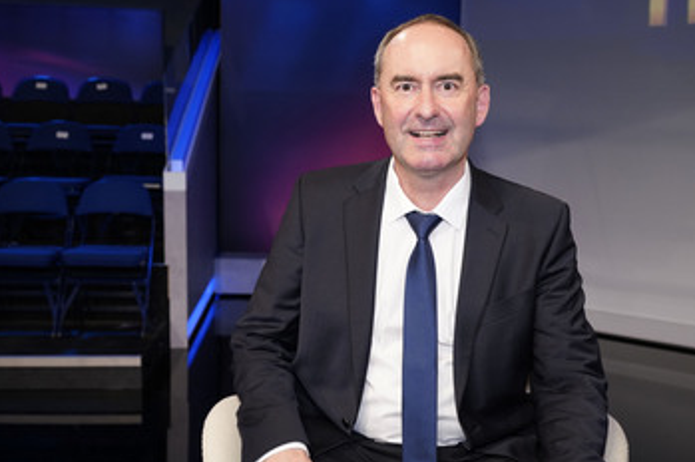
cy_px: 291
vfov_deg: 30.3
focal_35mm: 44
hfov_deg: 44.2
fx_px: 849
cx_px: 425
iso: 2000
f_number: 5
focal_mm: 34
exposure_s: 1/160
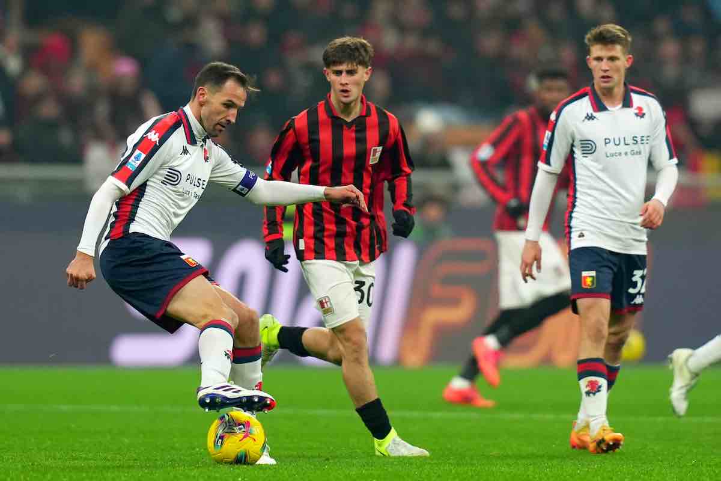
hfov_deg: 5.2
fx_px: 8010
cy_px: 240
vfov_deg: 3.4
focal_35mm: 400
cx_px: 360
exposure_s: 1/2000
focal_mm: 400
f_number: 3.2
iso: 3200
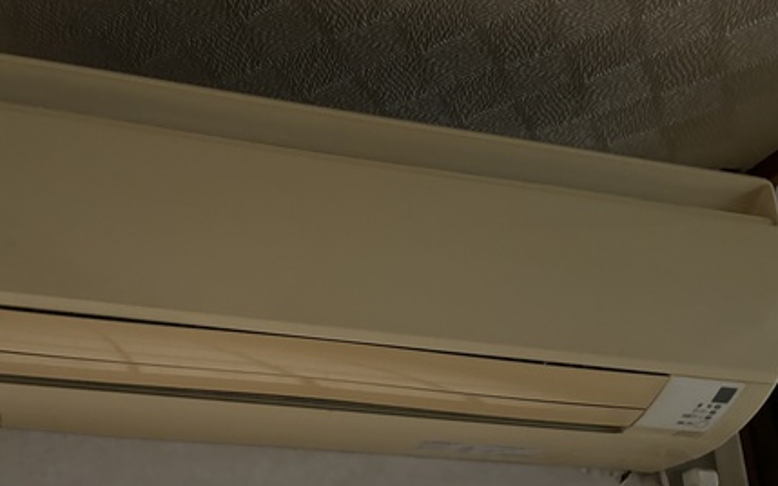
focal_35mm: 45
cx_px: 283
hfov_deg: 43.9
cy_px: 316
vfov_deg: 28.4
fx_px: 954
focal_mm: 5.96
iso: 640
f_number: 1.6
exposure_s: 1/30
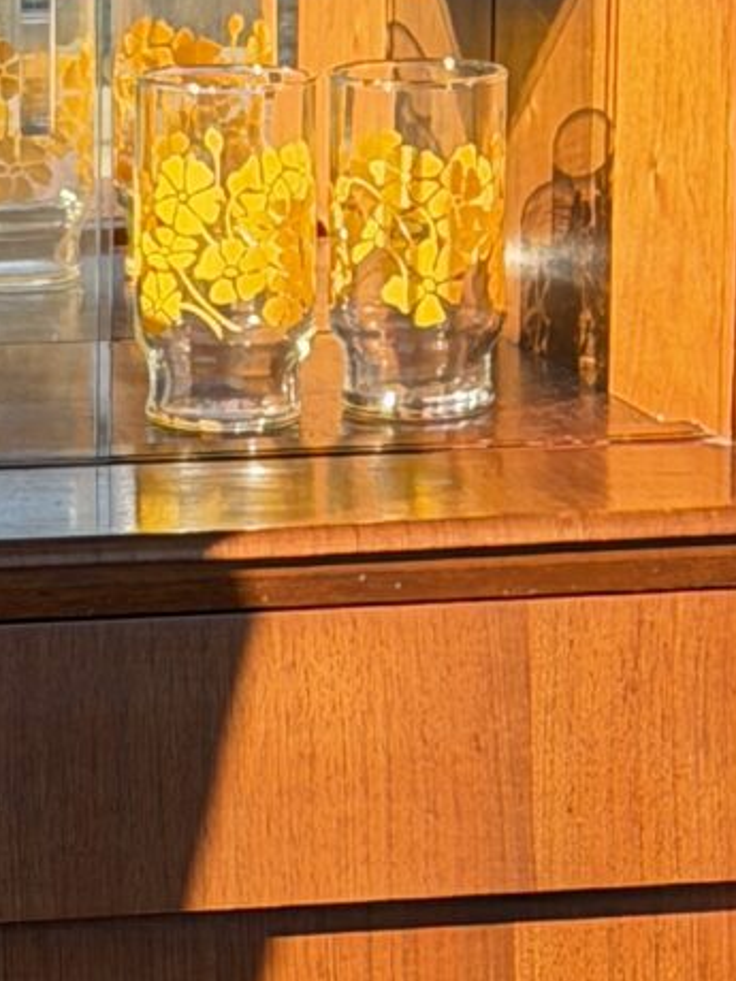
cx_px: 299
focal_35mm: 267
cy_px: 930
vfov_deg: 7.4
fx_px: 7569
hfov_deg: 5.6
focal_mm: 6.76
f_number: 1.78
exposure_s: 1/726
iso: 64
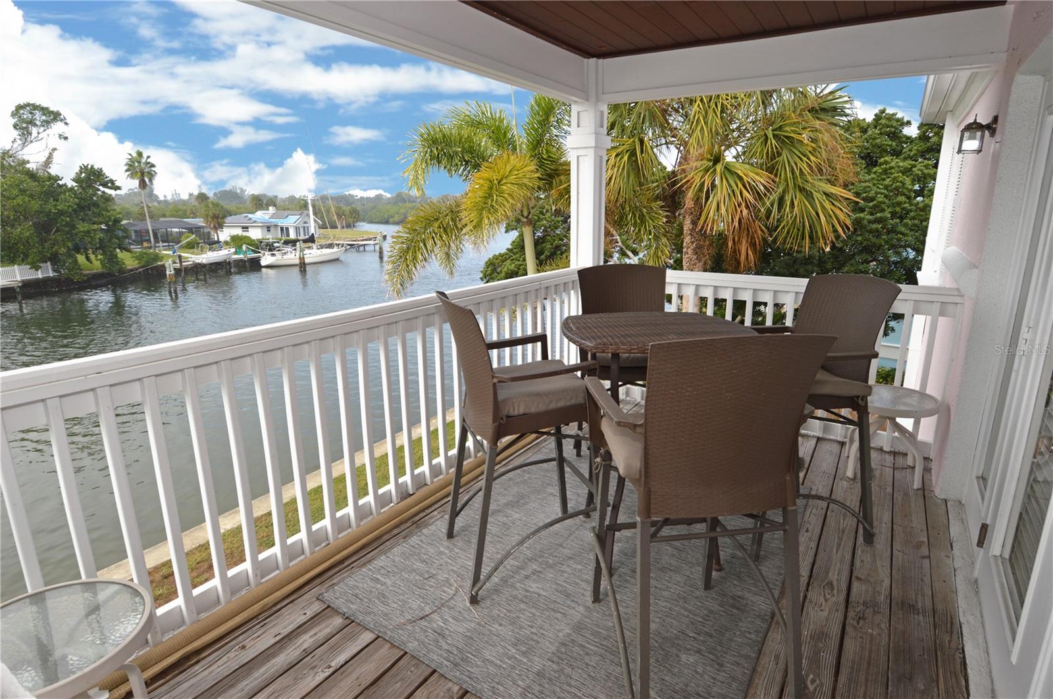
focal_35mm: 18
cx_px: 526
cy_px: 350
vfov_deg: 67.3
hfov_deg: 90.1
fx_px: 526
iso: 100
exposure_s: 1/160
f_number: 6.3
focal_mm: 12
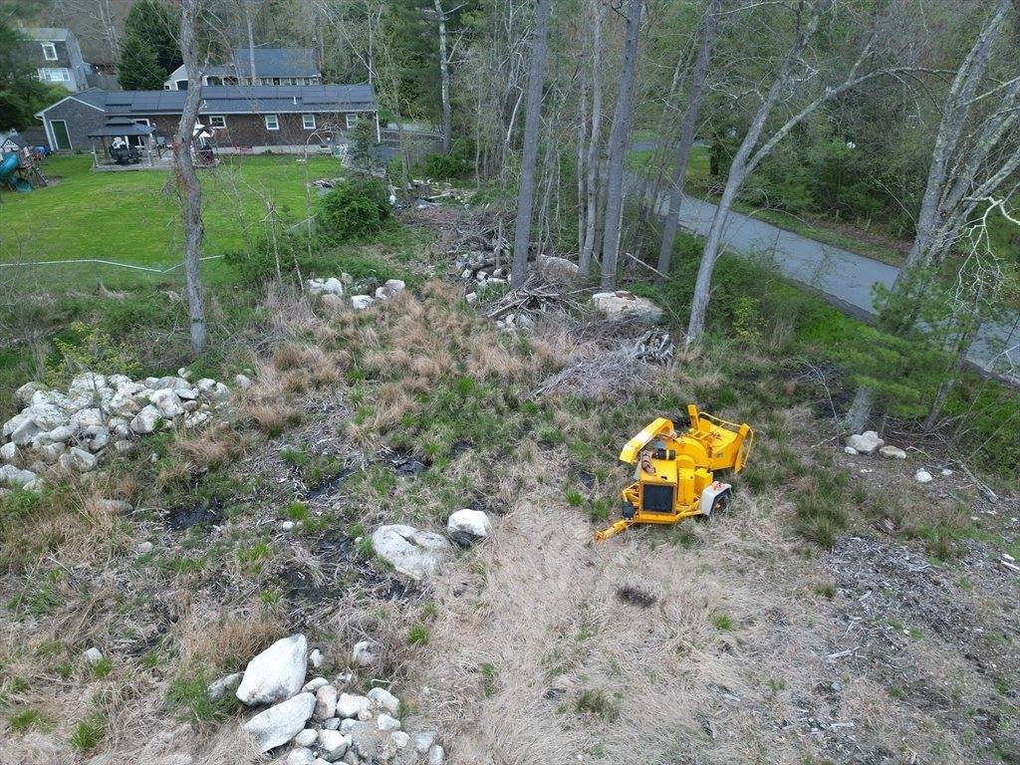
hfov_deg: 71.6
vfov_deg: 56.8
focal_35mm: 24
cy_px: 382
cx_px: 510
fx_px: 707
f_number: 1.7
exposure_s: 1/120
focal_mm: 6.72
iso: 100
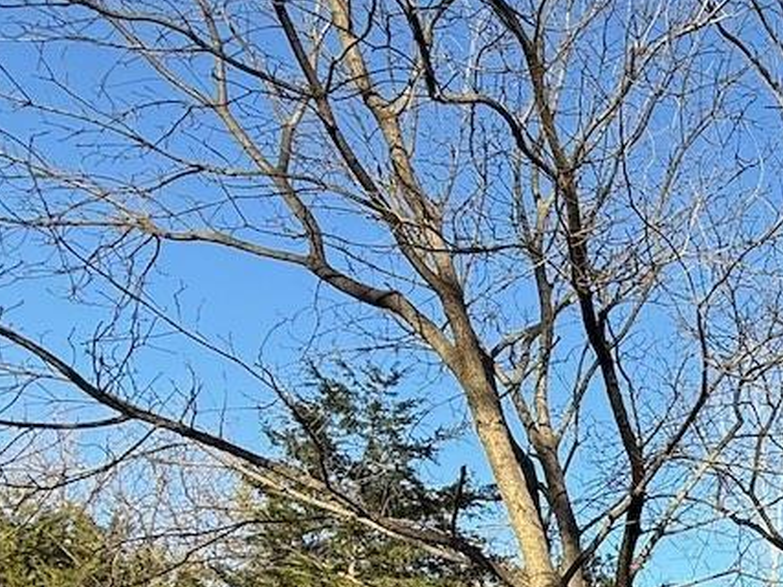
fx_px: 950
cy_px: 598
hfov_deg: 34.3
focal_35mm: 42
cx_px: 977
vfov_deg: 31.5
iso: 50
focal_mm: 2.22
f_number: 2.2
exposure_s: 1/734
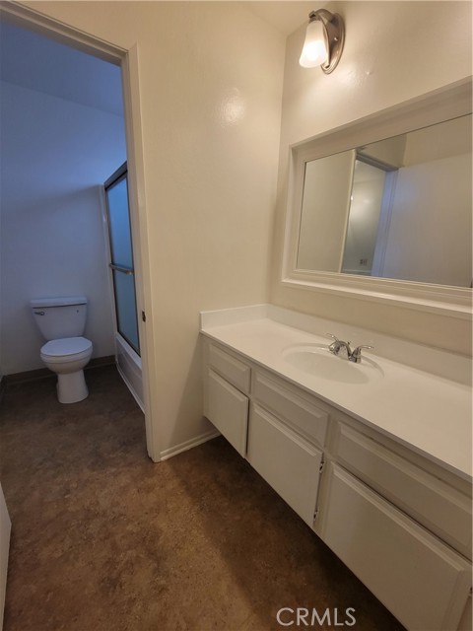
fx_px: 237
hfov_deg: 89.9
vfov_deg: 106.2
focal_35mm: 13
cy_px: 316
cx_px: 236
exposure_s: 1/60
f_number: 2.2
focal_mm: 2.2
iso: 160
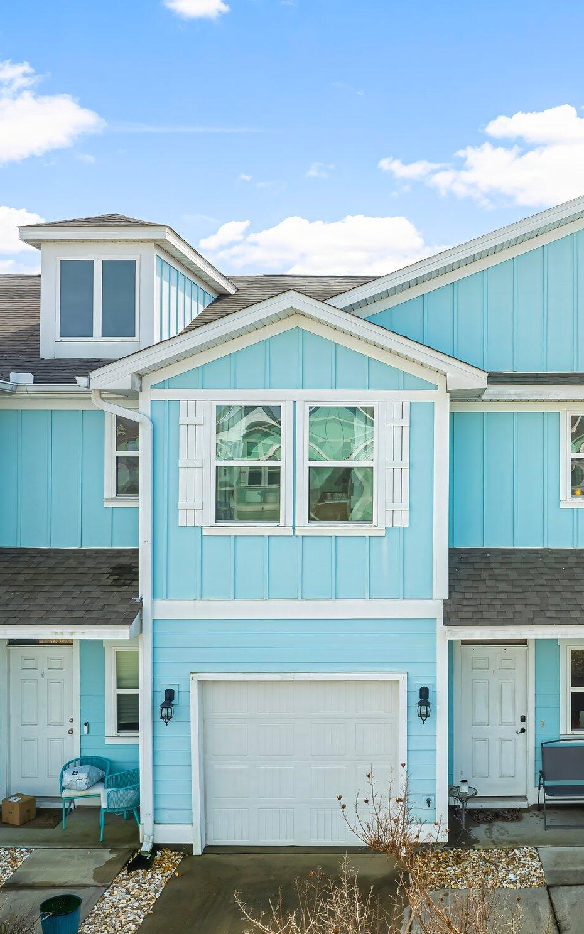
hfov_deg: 35.3
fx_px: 891
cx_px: 455
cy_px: 462
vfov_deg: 55.3
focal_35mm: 35
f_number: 4.5
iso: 100
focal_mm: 12.3
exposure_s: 1/500
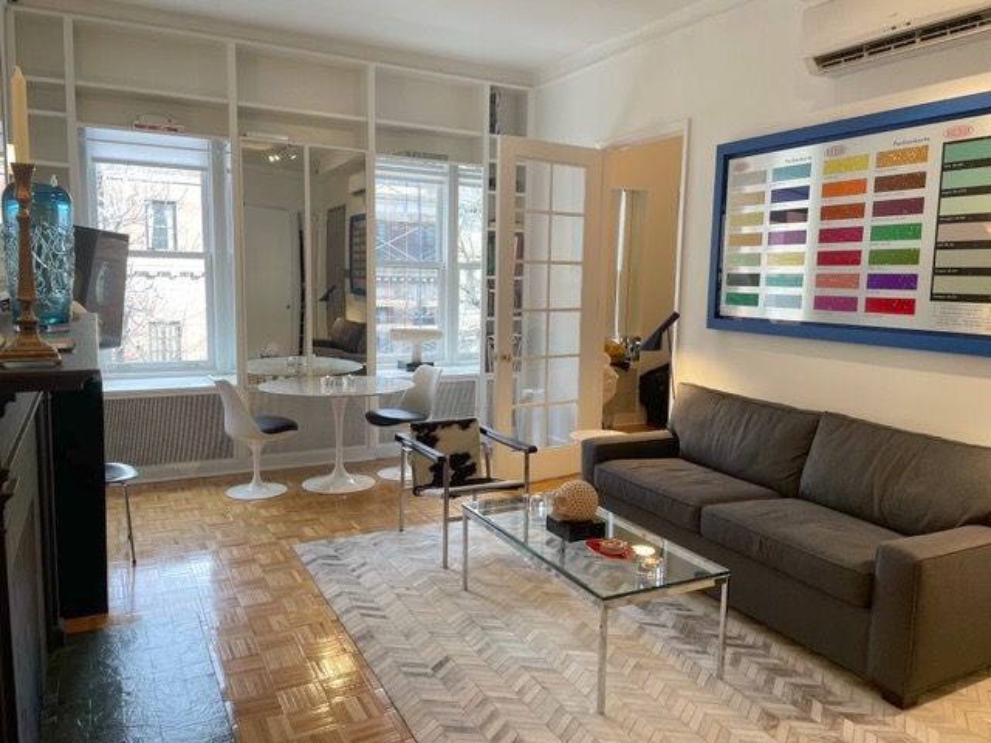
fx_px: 744
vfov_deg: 53.1
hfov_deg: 67.3
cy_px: 372
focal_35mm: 26
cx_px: 496
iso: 100
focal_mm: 4.2
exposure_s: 1/120
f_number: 1.6
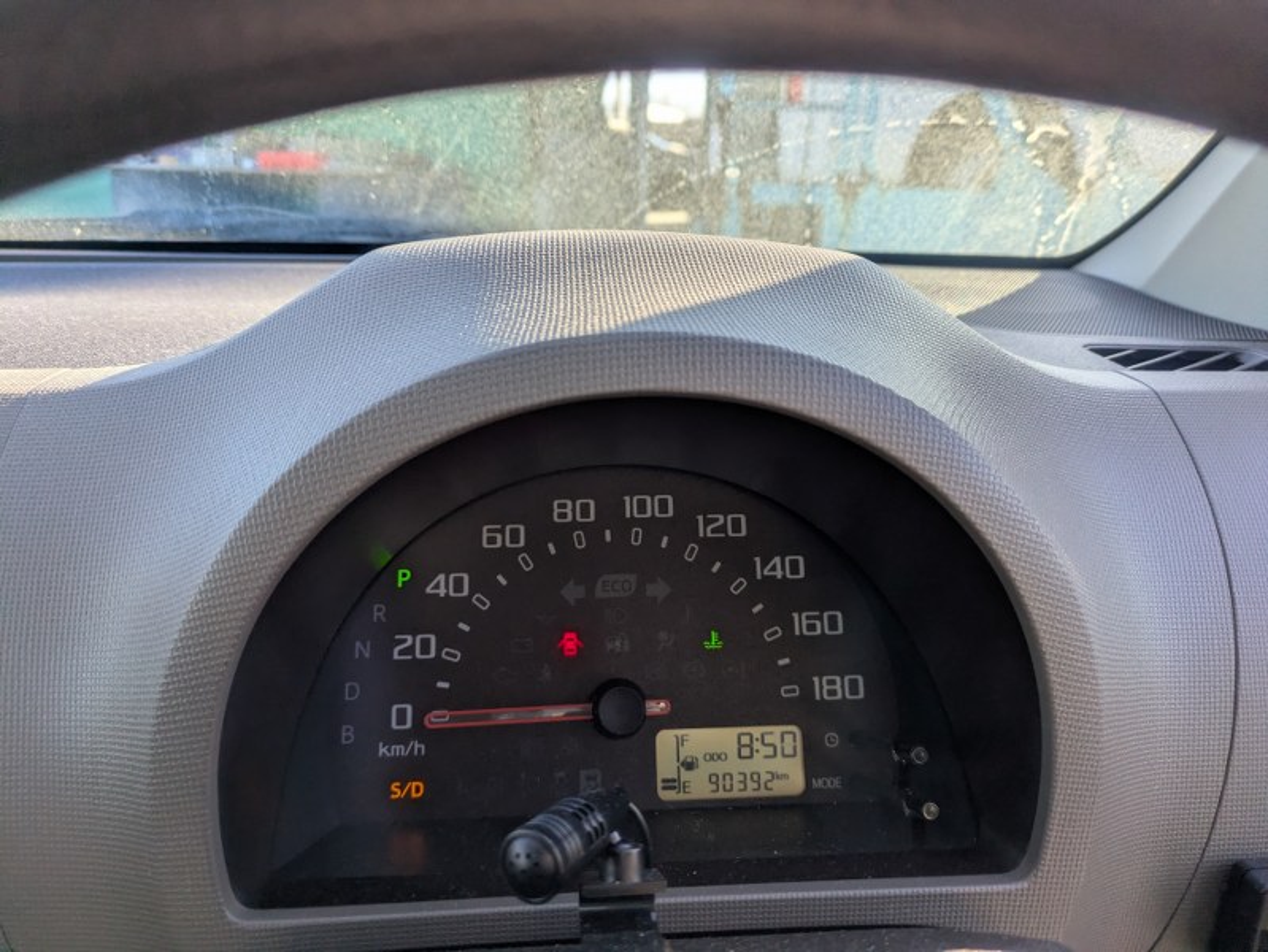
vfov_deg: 54.9
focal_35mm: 25
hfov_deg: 69.4
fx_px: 916
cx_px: 634
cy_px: 476
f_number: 1.89
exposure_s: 1/408
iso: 75
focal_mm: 5.43
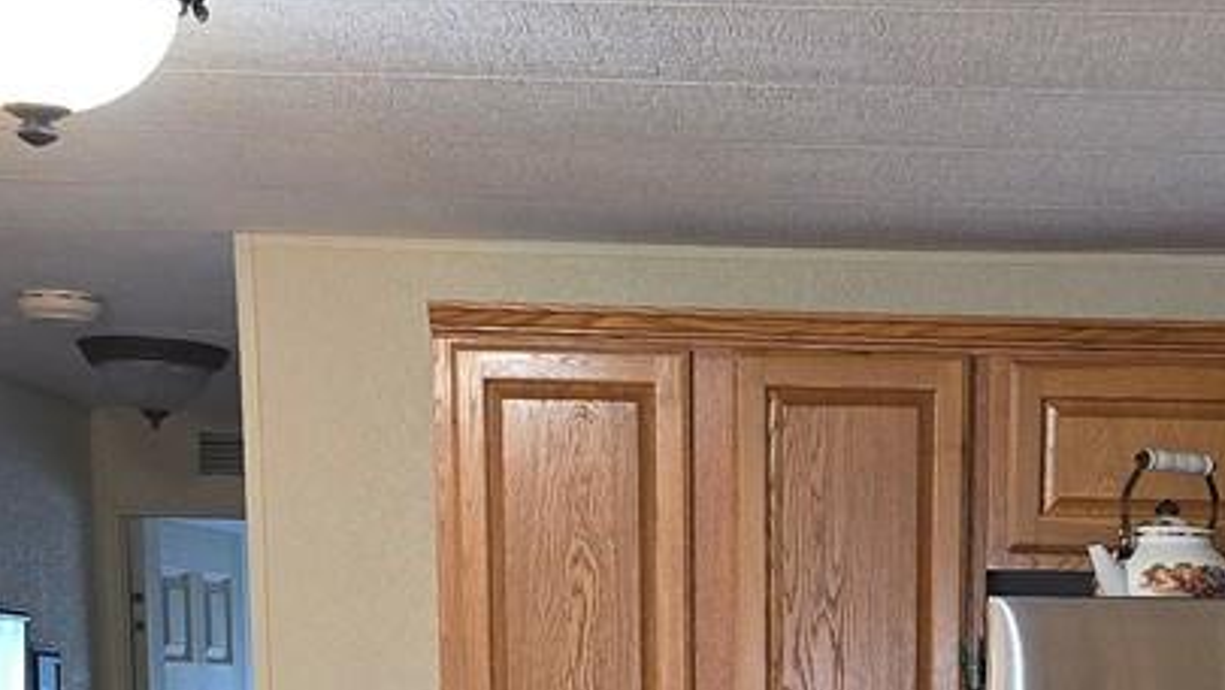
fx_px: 3216
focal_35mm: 99
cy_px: 1416
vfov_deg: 11.0
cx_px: 962
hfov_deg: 21.3
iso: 125
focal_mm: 6.3
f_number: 1.7
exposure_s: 1/24
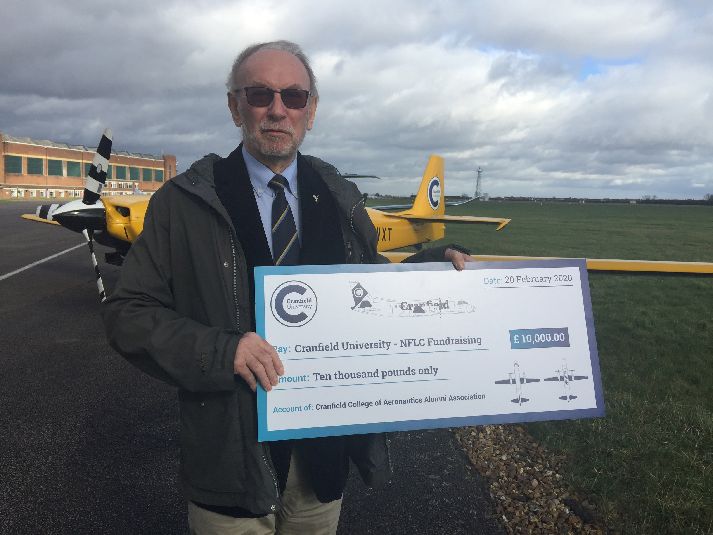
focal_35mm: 29
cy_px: 268
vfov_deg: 48.2
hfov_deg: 61.7
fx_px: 597
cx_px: 356
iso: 32
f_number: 2.2
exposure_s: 1/1464
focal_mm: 4.15
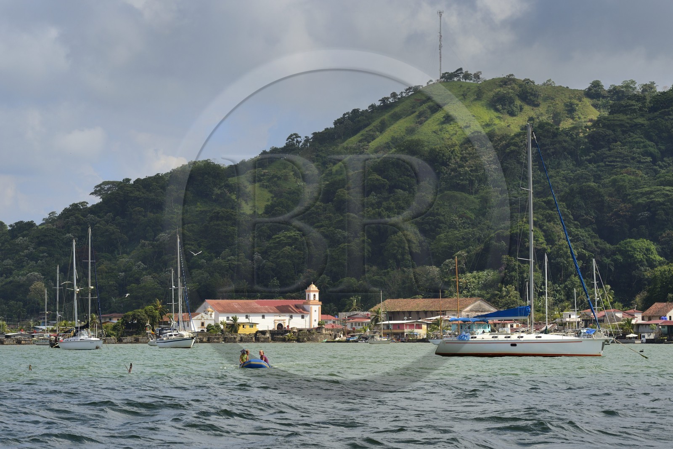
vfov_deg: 11.2
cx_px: 336
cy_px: 224
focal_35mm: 122
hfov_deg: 16.8
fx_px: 2280
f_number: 11
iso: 200
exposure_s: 1/400
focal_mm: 122
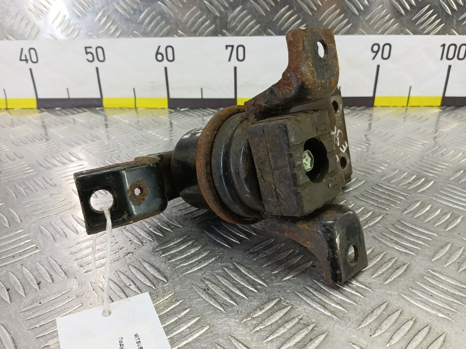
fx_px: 310
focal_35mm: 23
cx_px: 233
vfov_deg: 58.9
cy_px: 174
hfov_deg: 73.9
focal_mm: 4.11
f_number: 1.6
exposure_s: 1/50
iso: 164
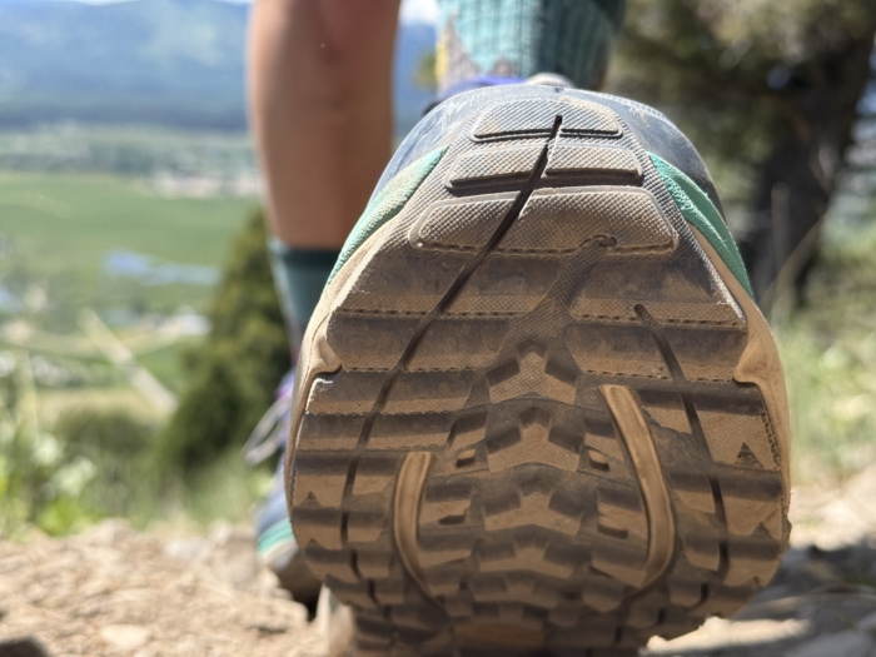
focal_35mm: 48
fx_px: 1215
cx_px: 438
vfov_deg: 30.3
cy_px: 328
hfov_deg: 39.7
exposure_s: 1/2088
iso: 80
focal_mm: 6.76
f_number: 1.78
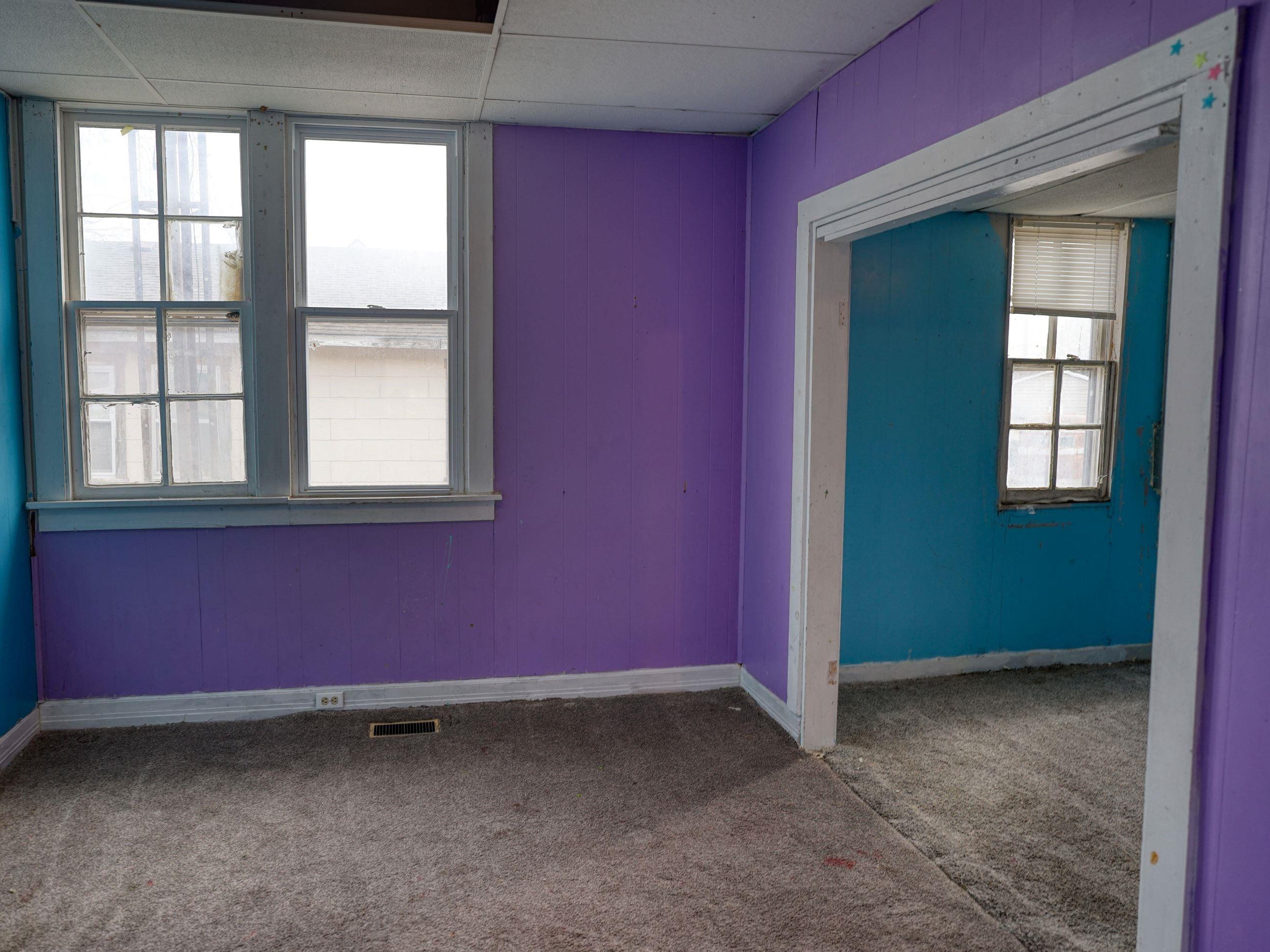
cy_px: 476
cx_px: 543
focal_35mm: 23
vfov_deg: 58.9
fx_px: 844
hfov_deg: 73.5
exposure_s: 1/60
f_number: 2
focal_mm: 20
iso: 125
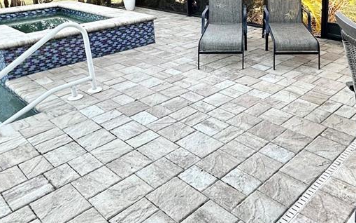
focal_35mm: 35
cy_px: 34
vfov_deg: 34.7
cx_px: 238
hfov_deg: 54.2
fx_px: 340
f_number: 2.2
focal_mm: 2.22
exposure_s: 1/128
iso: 40
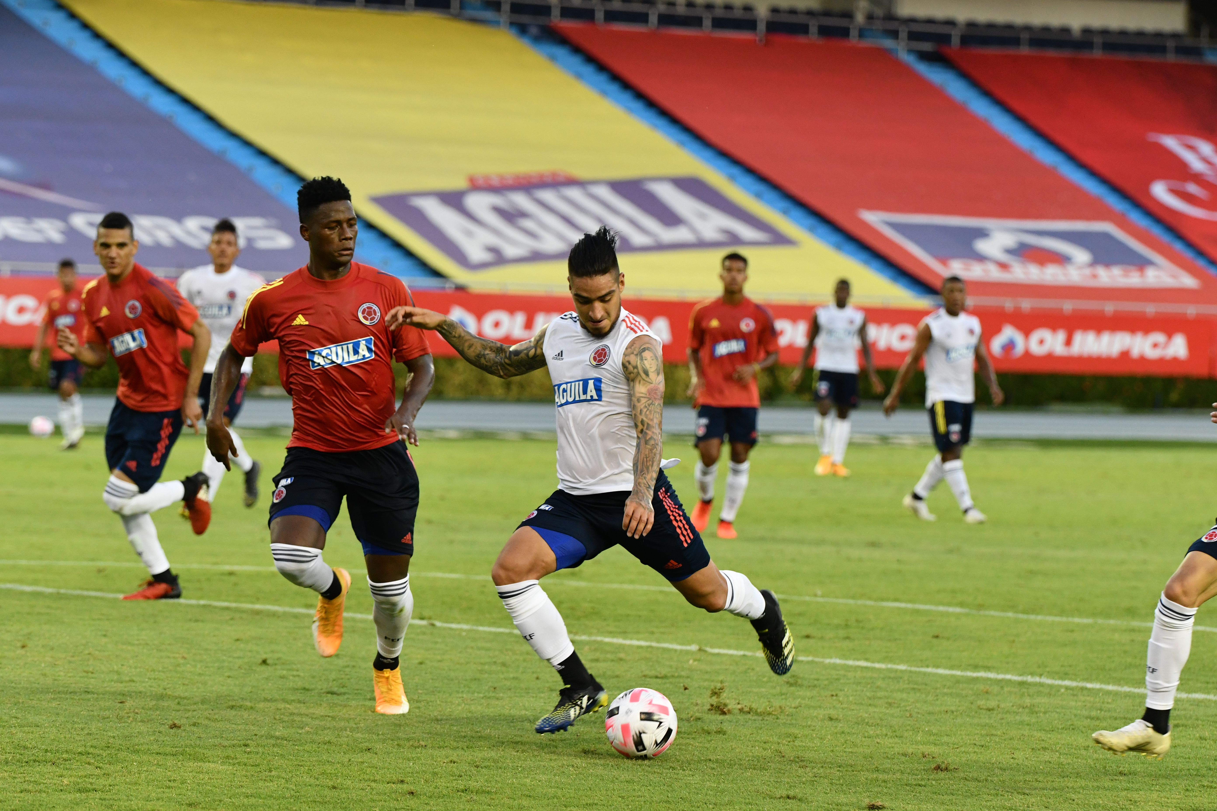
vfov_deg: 7.0
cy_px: 406
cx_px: 608
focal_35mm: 195
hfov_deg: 10.5
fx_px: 6592
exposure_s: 1/800
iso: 1600
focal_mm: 130
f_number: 3.5
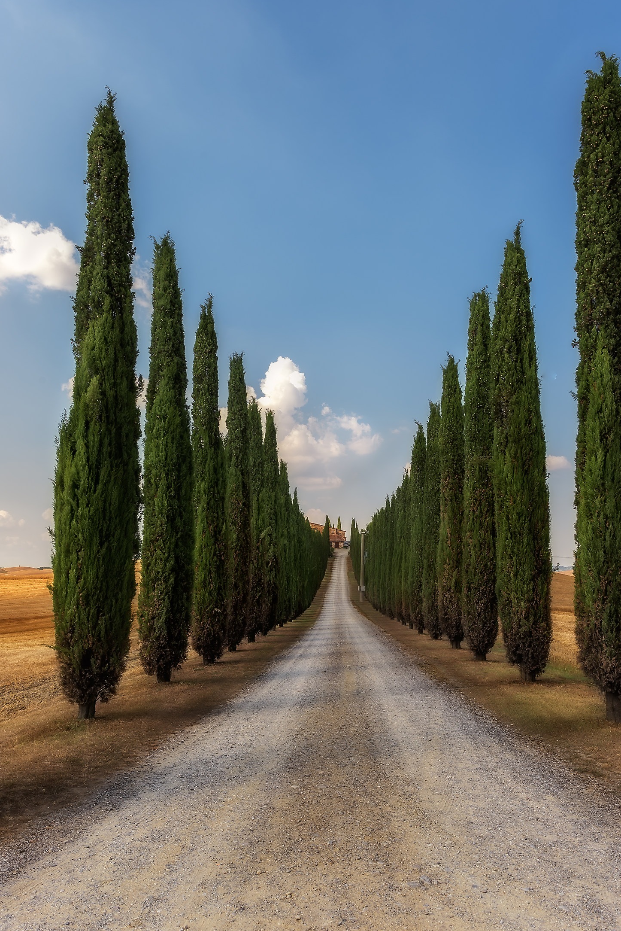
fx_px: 801
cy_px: 466
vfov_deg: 60.3
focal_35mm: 31
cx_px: 330
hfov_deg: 42.3
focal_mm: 28
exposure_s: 1/125
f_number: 11
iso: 100
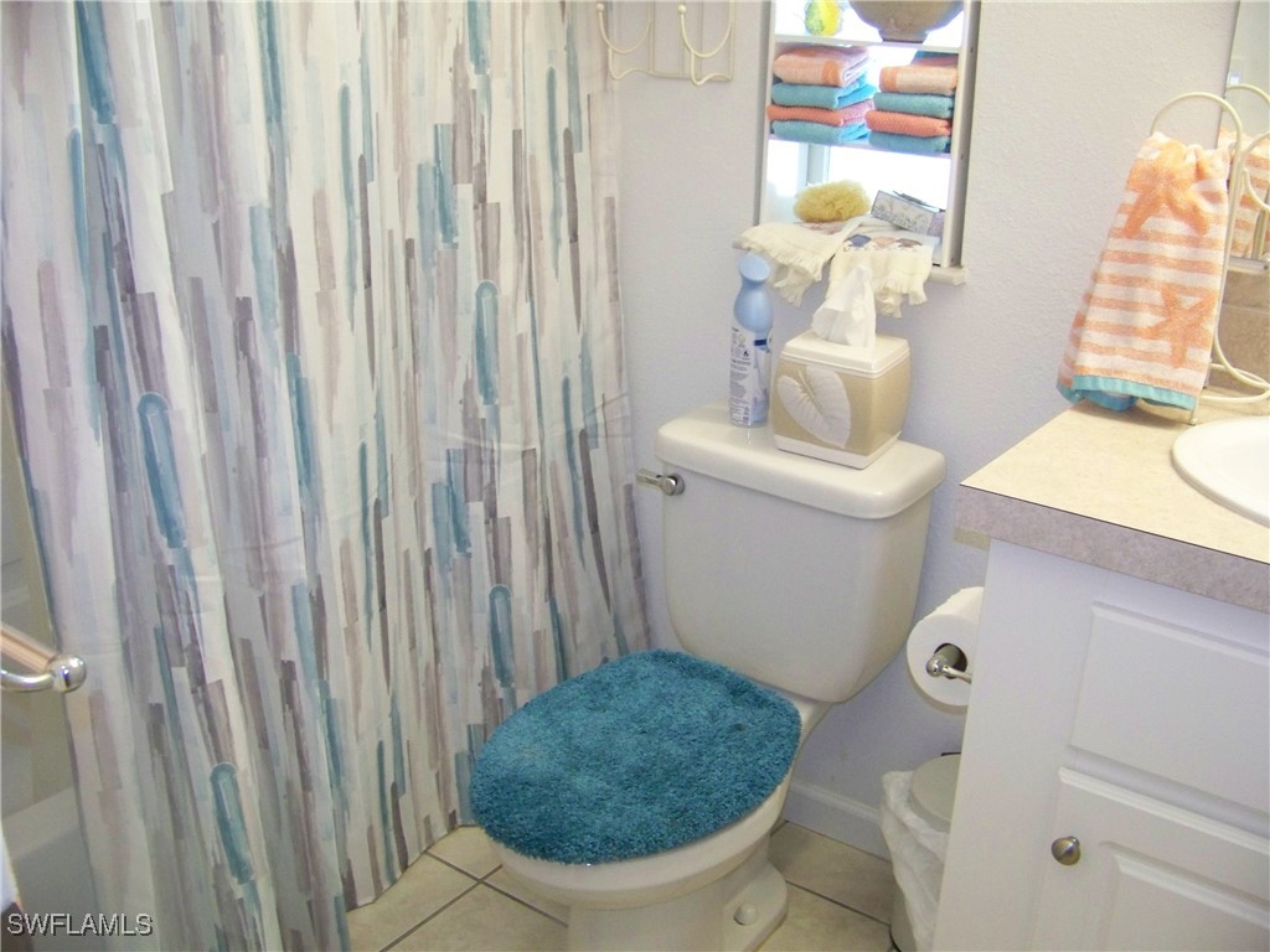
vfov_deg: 39.7
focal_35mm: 36
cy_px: 476
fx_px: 1321
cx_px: 635
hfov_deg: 51.4
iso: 320
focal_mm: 5.85
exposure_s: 1/30
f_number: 2.8
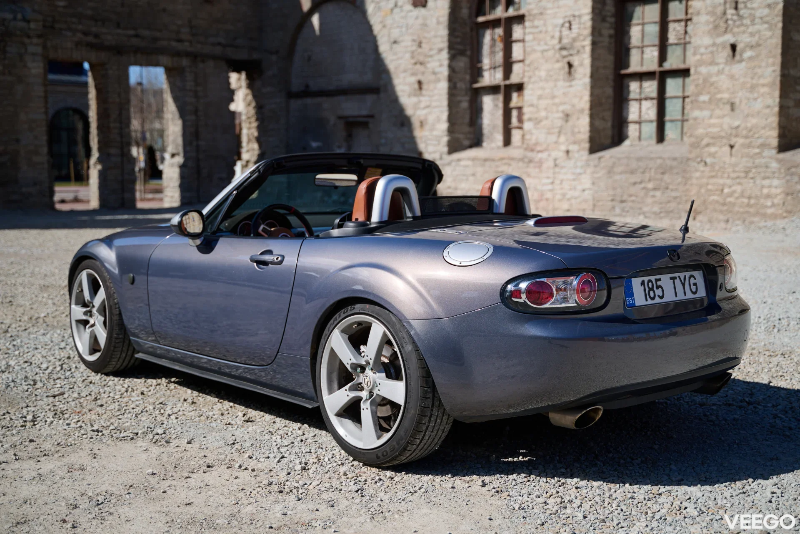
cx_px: 400
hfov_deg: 44.5
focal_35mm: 44
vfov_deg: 30.5
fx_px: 978
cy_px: 267
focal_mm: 44
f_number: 2.8
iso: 64
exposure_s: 1/1250
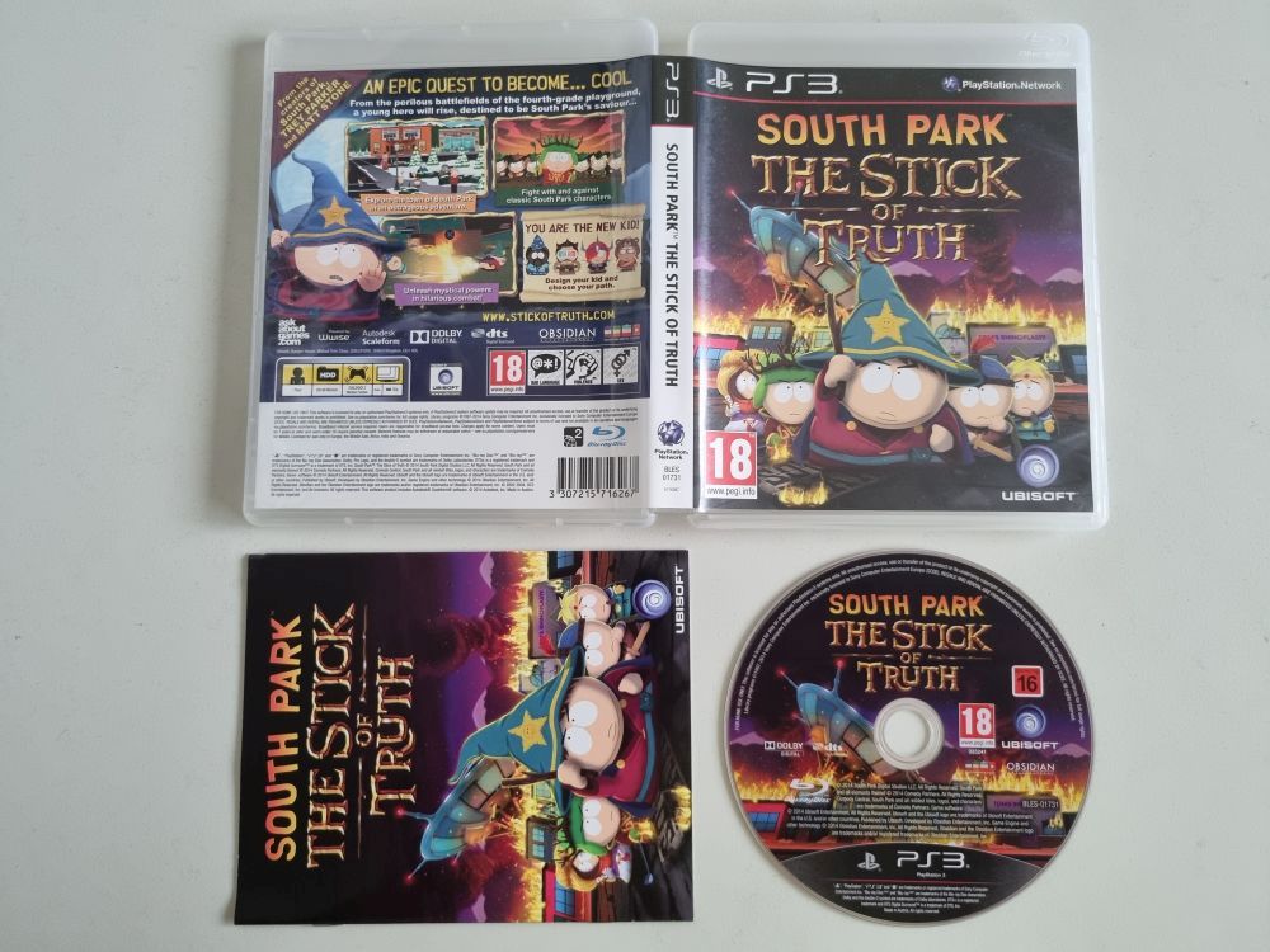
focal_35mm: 26
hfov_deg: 67.3
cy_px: 476
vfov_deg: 53.1
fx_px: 954
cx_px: 635
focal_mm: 5.4
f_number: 1.8
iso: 400
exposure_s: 1/50
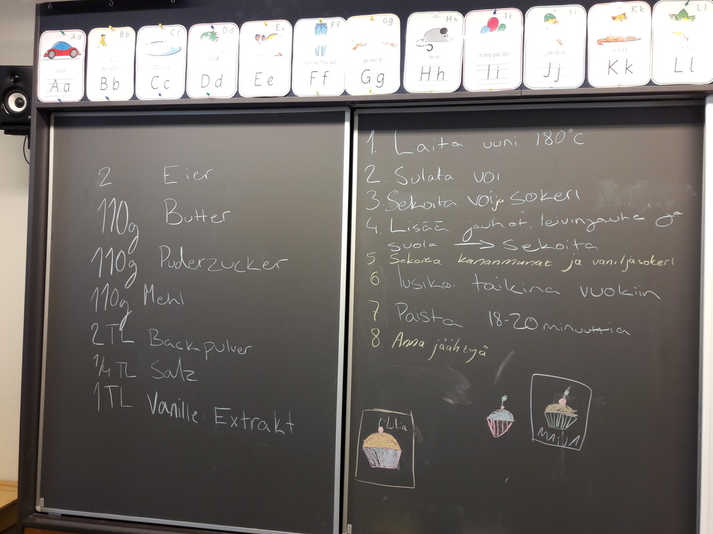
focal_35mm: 28
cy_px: 267
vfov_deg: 49.7
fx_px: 577
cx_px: 356
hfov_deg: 63.4
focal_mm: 3.7
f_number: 1.9
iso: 64
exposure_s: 1/33
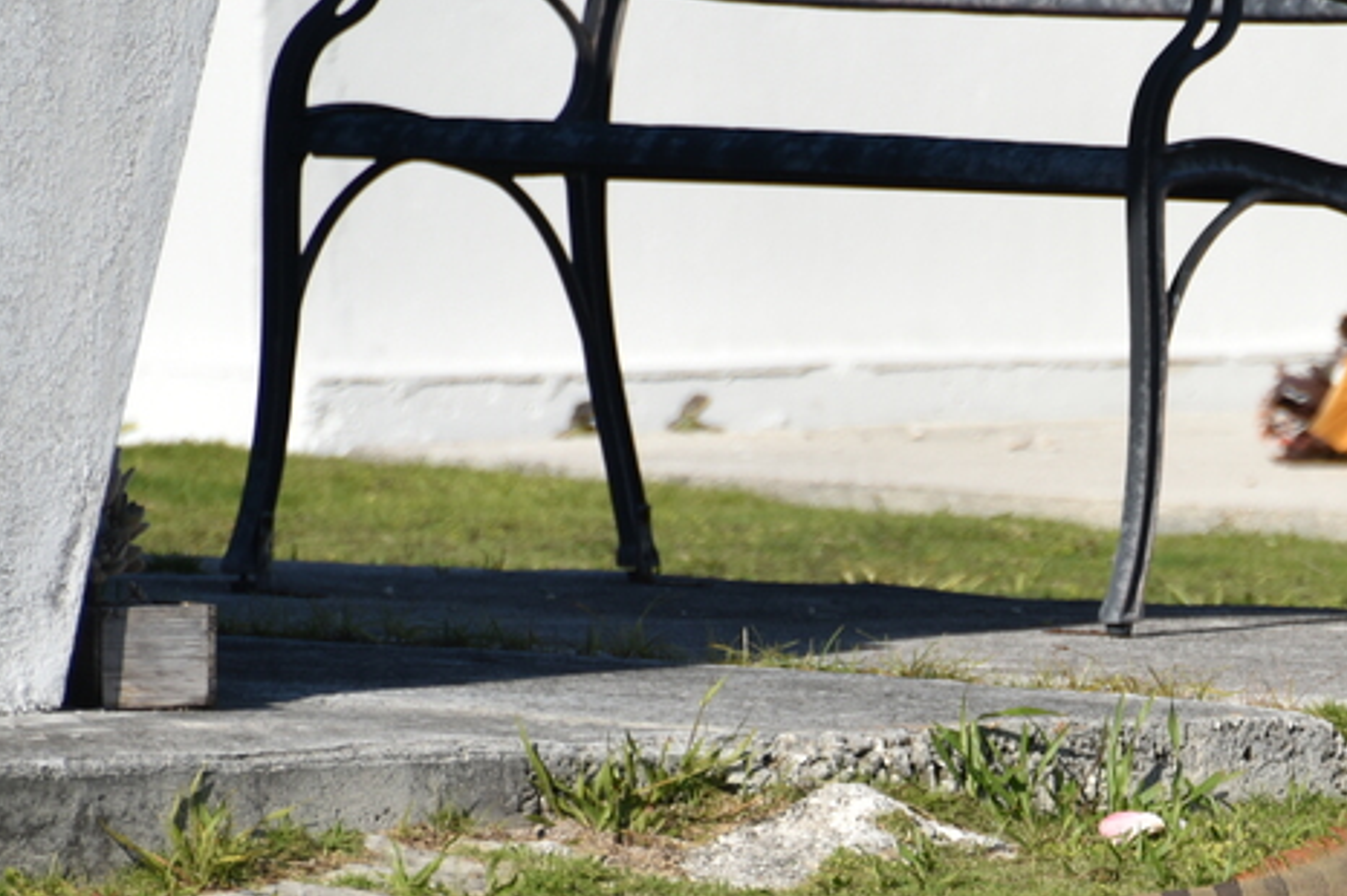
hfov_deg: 2.5
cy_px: 806
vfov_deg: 1.7
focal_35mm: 825
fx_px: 30846
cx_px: 1214
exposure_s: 1/640
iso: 100
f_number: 6.3
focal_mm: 300
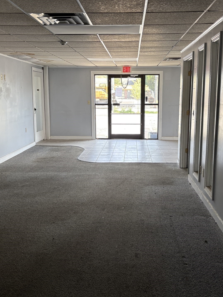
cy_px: 142
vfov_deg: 50.1
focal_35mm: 37
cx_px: 119
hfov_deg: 38.6
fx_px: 318
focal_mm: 5.96
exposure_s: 1/121
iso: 80
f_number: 1.6
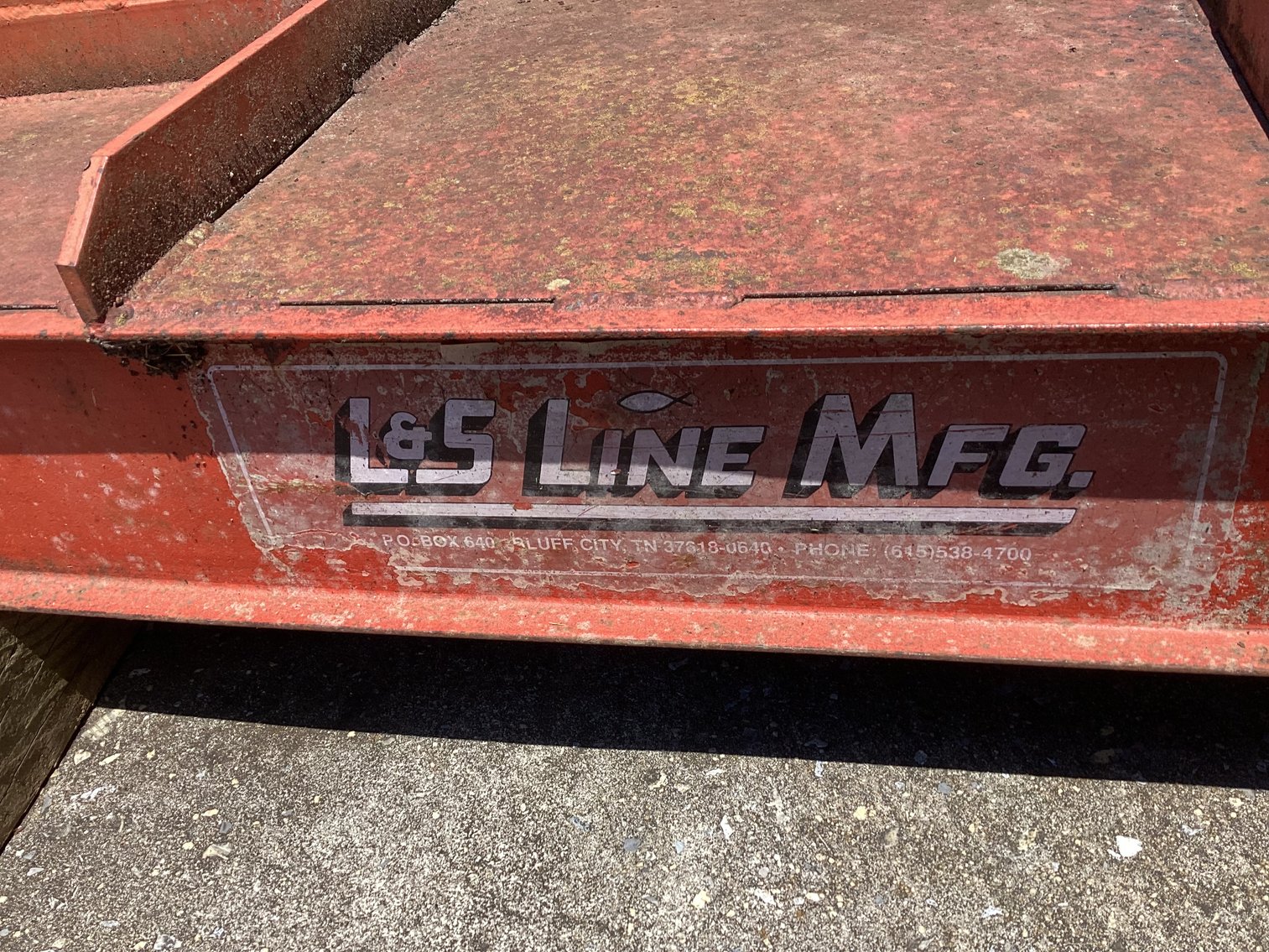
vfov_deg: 45.4
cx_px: 634
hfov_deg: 58.3
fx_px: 1137
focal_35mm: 31
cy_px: 476
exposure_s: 1/858
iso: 25
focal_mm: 3.3
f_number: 2.4
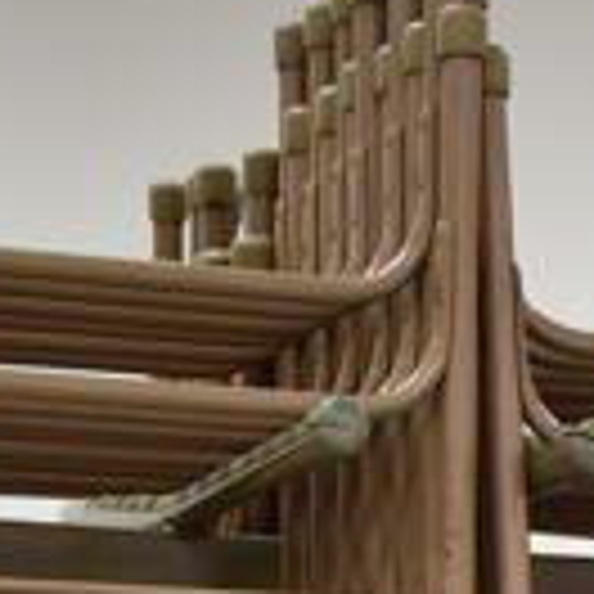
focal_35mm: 159
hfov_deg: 10.8
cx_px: 666
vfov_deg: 9.6
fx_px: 3087
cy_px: 1483
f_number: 3.5
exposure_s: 1/30
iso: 560
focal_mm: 18
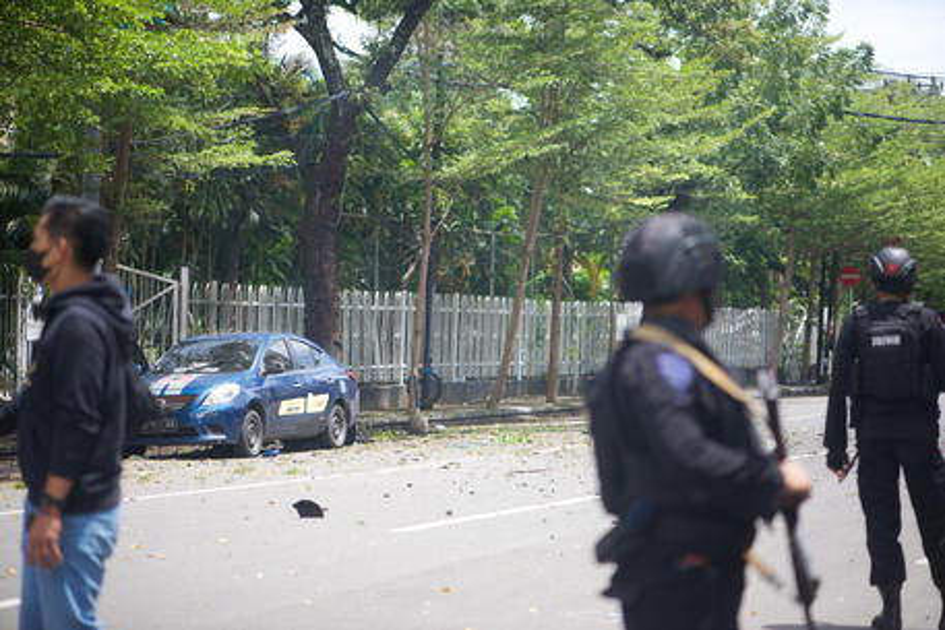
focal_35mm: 105
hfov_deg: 19.5
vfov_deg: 13.1
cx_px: 472
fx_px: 2757
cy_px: 315
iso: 800
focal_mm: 105
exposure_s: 1/4000
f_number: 2.8
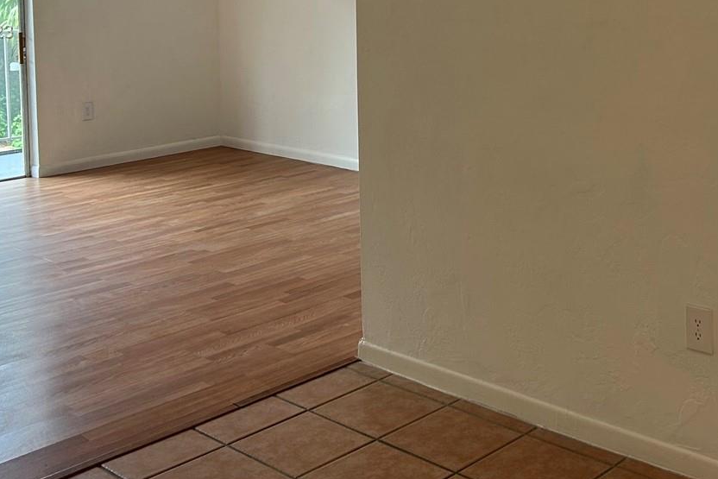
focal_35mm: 52
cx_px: 427
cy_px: 33
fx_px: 1037
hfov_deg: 38.0
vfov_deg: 25.1
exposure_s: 1/120
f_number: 1.5
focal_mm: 5.7
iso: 80
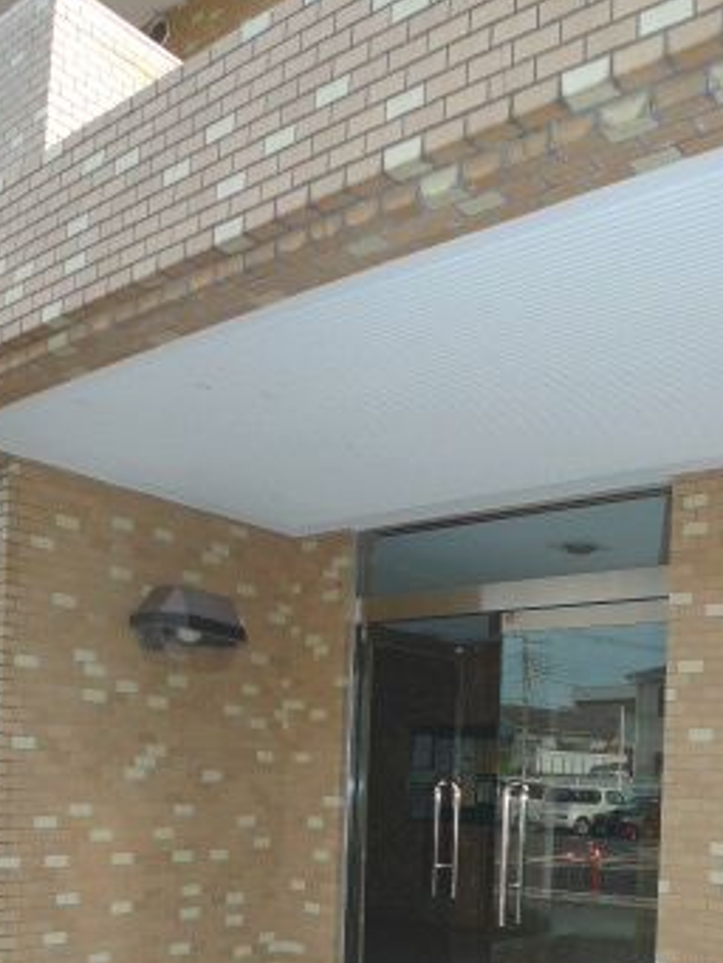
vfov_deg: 39.7
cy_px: 819
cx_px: 500
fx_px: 1252
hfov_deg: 31.9
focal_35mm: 45
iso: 100
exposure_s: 1/400
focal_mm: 5.1
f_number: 3.2
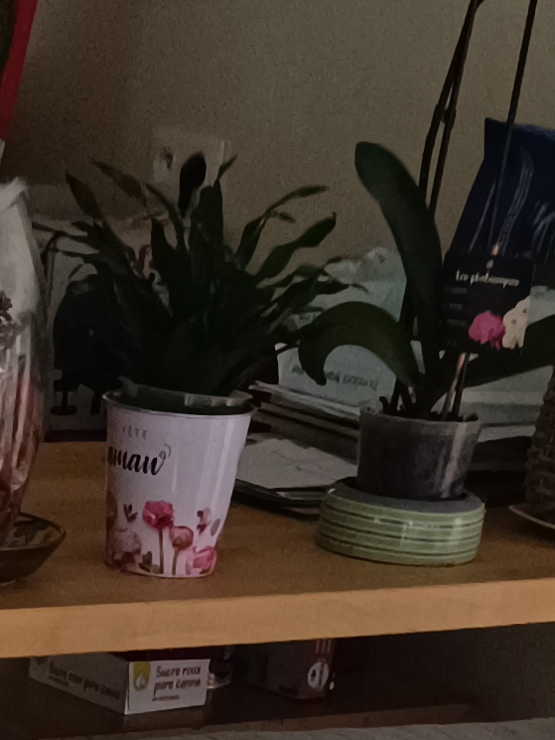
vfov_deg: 12.7
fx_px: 2821
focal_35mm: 132
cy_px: 1556
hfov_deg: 11.0
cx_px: -144
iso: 361
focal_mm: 5.59
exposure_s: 1/50.1
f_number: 1.88
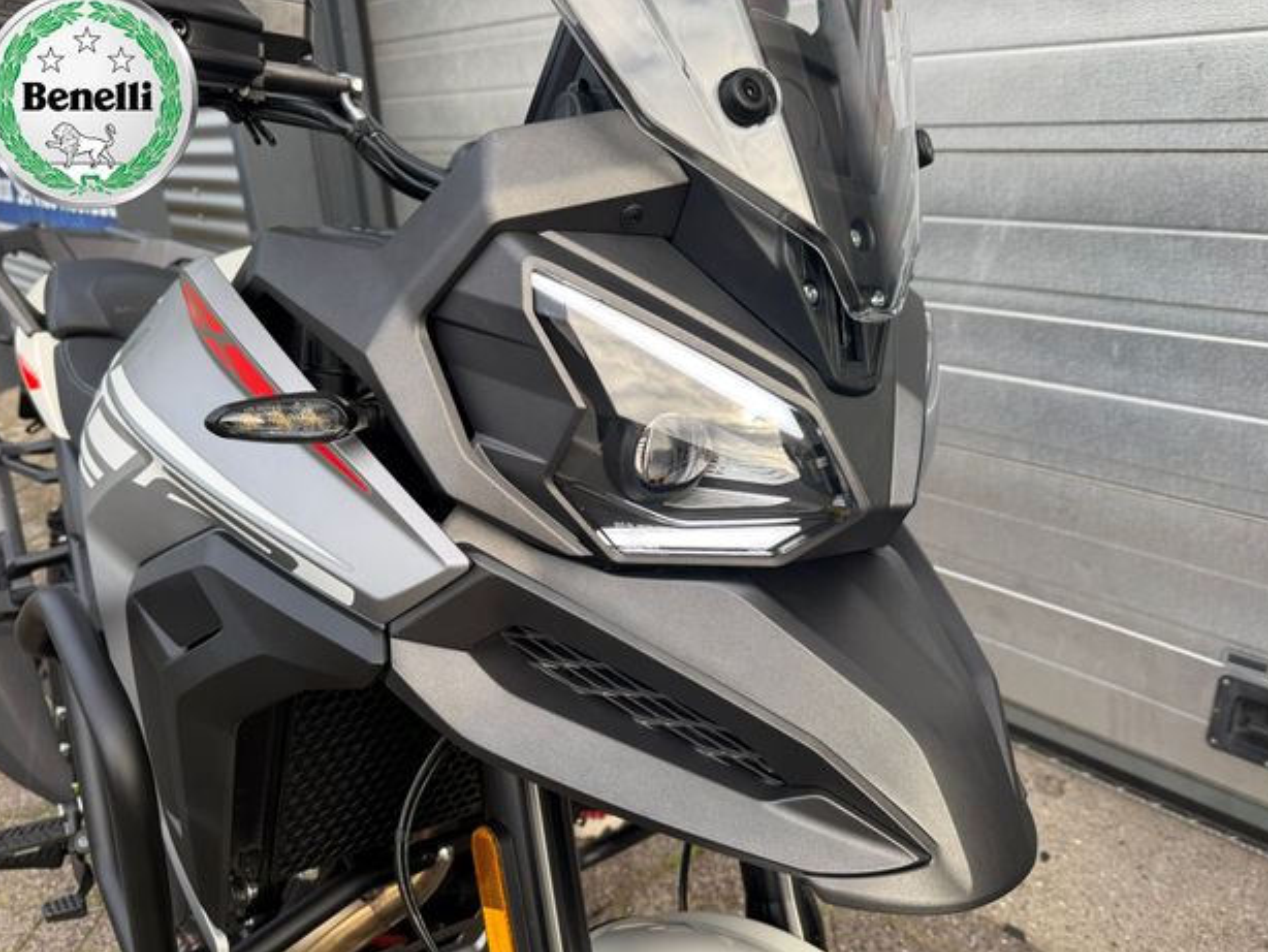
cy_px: 475
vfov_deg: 54.9
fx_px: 916
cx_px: 636
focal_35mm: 25
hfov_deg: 69.4
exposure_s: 1/649
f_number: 1.78
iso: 80
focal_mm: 6.76
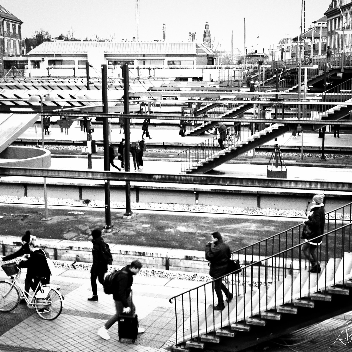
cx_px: 210
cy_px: 176
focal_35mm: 54
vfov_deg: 31.6
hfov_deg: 31.6
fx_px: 621
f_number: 3.2
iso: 400
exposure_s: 1/60
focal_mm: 28
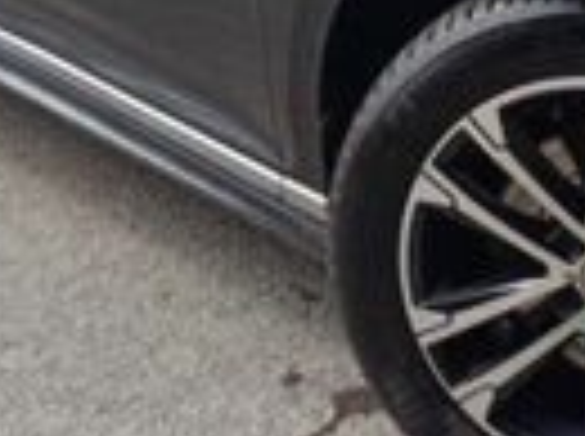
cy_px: -126
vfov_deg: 12.9
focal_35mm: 111
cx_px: 634
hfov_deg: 17.2
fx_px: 1872
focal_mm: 5.59
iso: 54
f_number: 1.88
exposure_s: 1/386
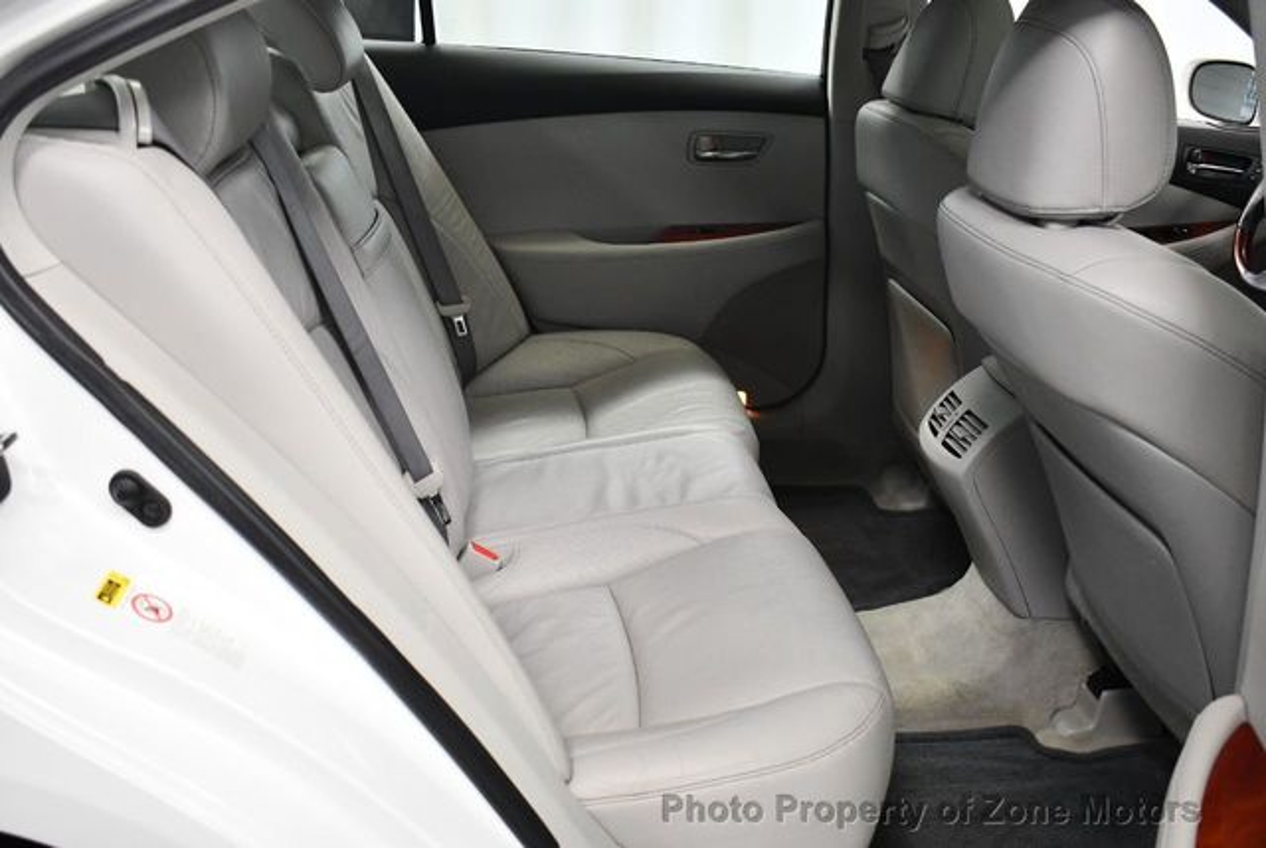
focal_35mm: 36
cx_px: 633
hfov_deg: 53.1
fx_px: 1268
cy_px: 424
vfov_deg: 37.0
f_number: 3.5
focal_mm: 18
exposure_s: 1/125
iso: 1800
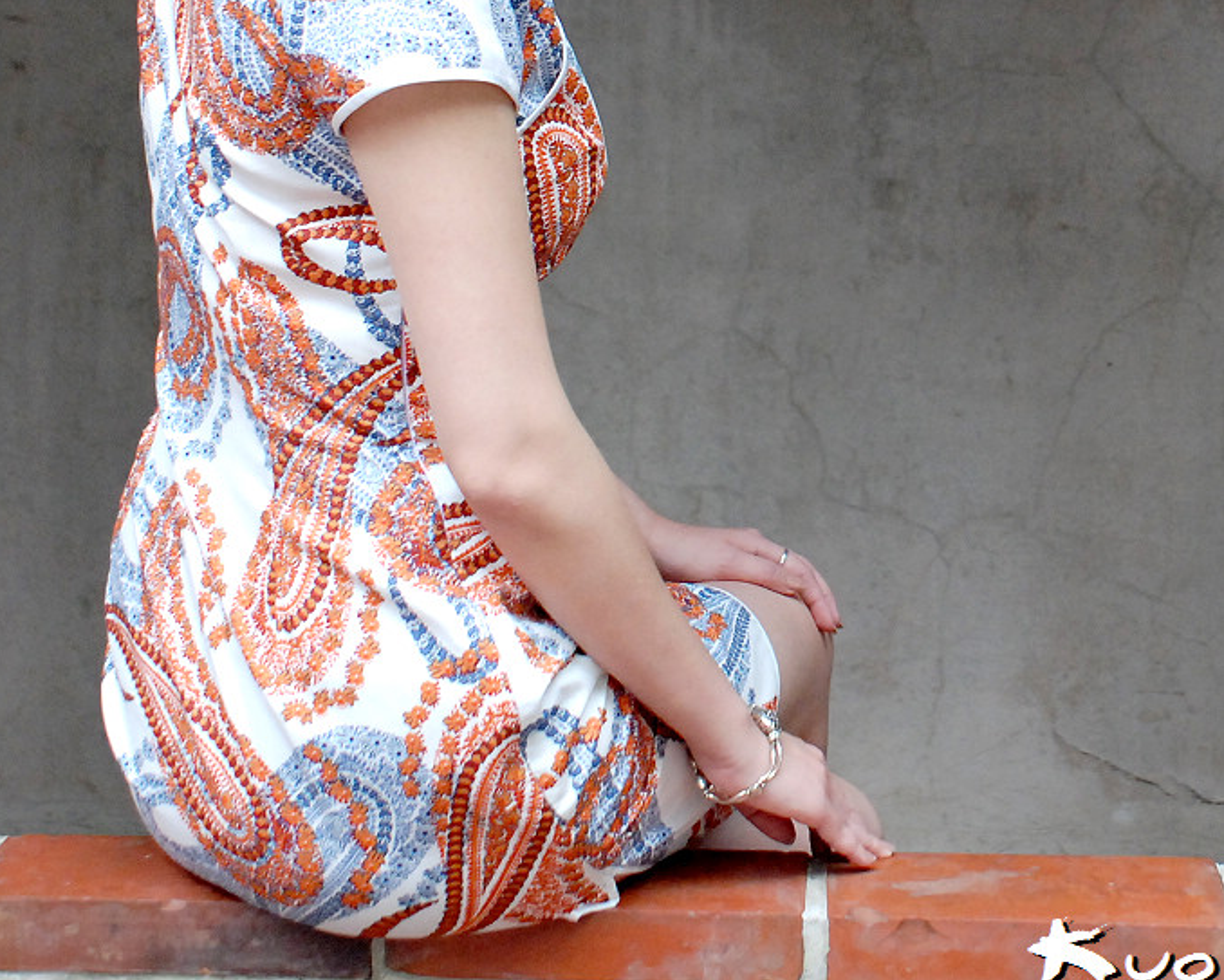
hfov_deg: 36.6
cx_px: 609
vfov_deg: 28.6
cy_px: 101
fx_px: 1848
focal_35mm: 51
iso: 800
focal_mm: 24
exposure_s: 1/640
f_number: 4
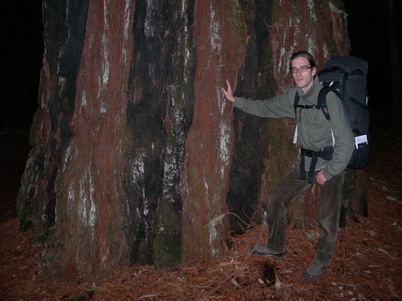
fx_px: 441
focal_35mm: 38
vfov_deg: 37.7
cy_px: 150
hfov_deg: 49.0
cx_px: 201
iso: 200
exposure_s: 1/60.1
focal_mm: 7.8
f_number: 2.8
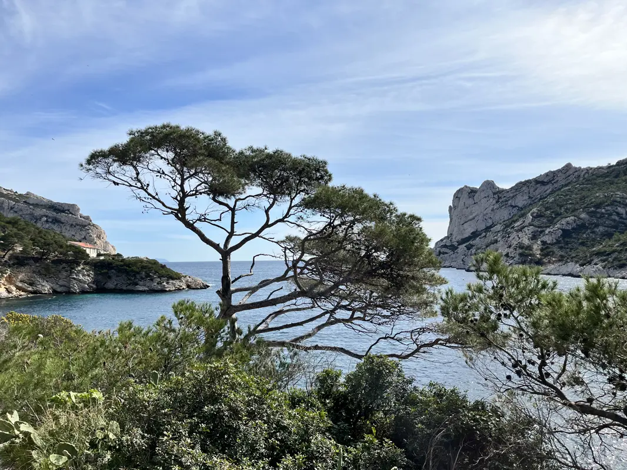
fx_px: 471
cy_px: 235
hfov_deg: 67.3
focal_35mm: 26
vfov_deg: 53.1
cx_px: 314
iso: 50
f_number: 1.6
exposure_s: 1/6173
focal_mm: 5.1
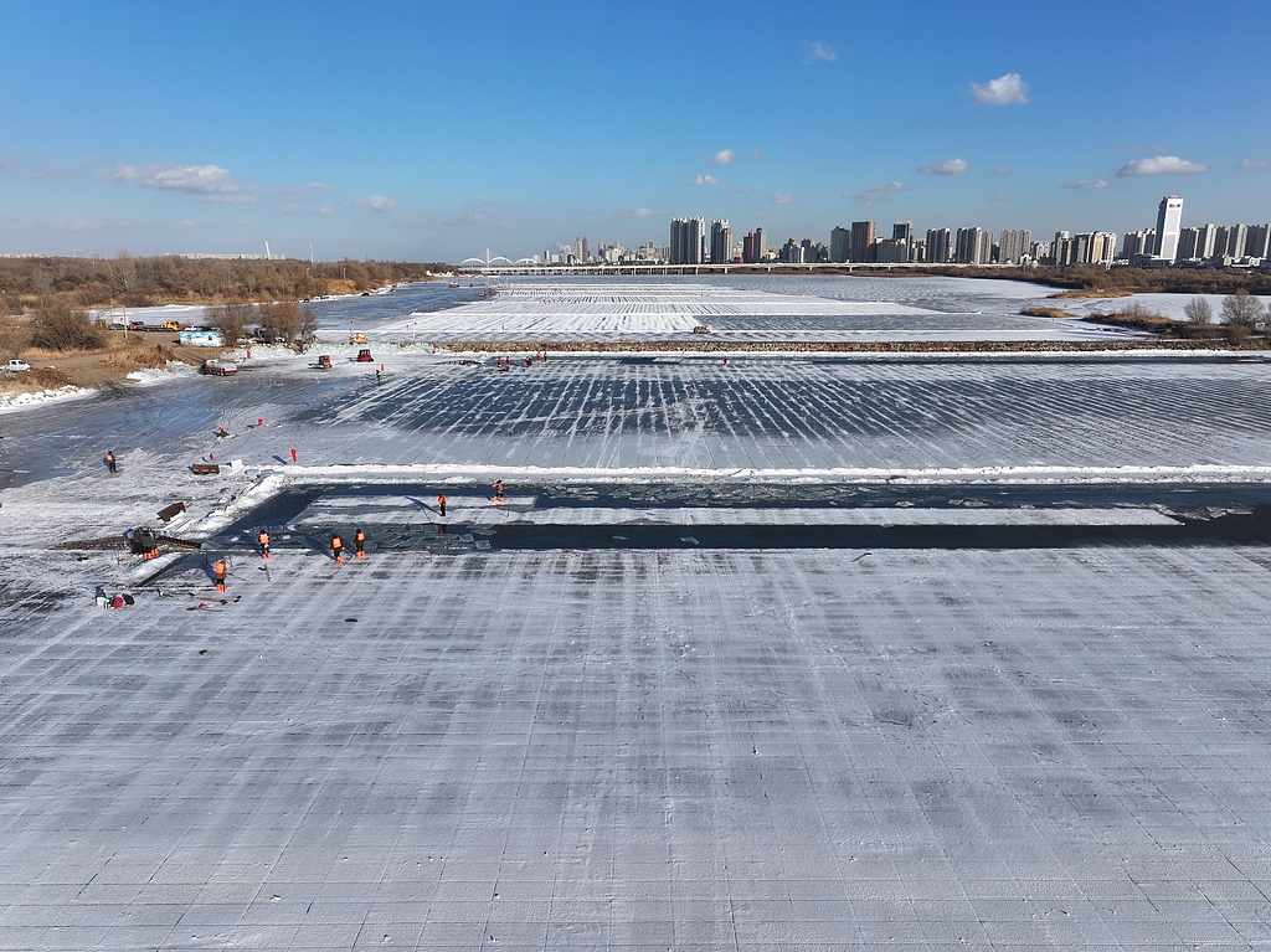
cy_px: 476
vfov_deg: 56.8
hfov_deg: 71.6
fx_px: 881
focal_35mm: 24
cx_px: 636
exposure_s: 1/640
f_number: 5.6
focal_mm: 12.29
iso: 100
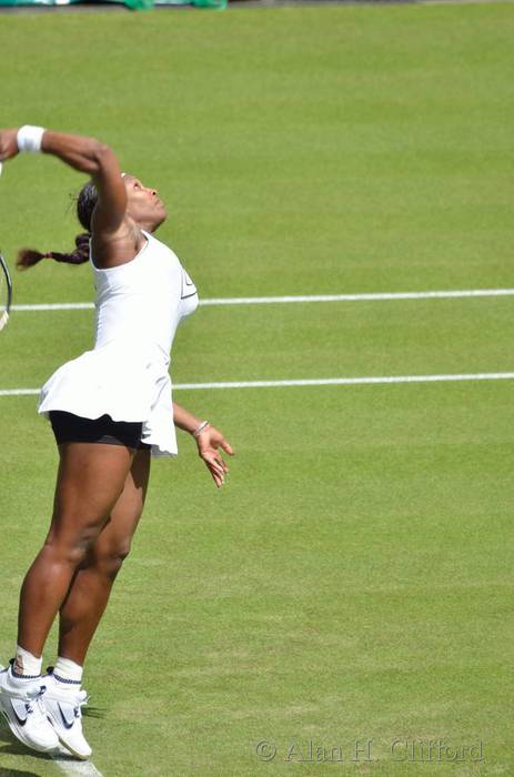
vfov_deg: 3.4
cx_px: 257
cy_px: 388
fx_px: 12920
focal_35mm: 600
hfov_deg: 2.3
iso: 110
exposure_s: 1/500
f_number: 5.6
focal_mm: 400
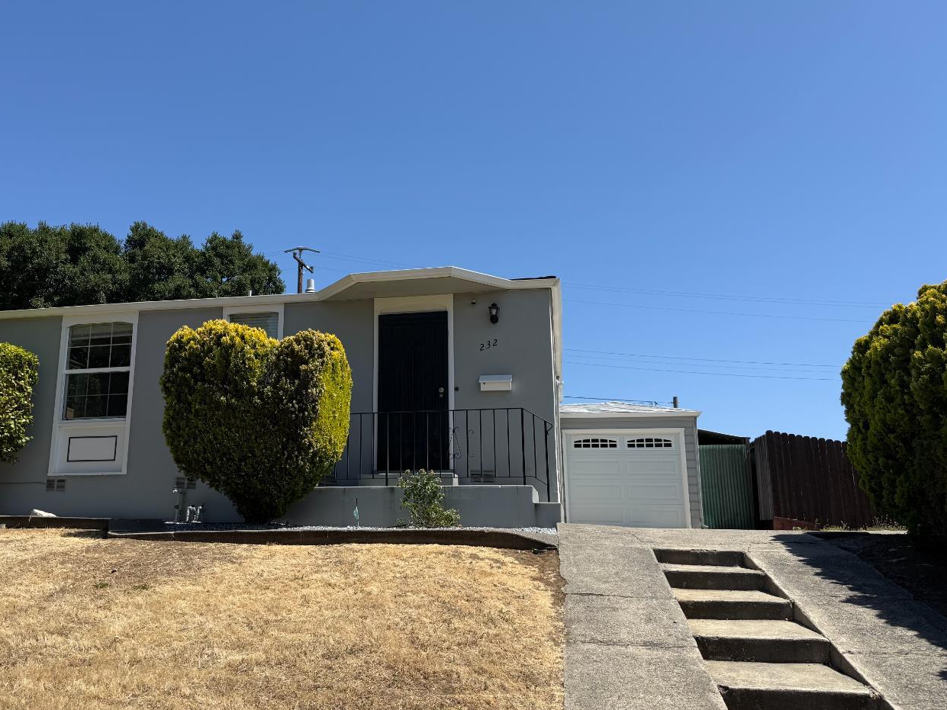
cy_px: 367
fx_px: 793
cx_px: 400
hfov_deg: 61.3
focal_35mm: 29
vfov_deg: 48.2
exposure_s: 1/4975
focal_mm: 6.76
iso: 80
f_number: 1.78
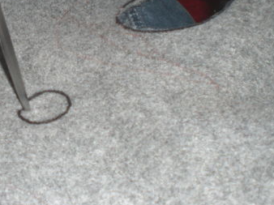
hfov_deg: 26.3
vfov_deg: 20.4
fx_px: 570
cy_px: 74
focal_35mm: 72
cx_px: 37
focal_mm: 6.3
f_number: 3.1
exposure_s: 1/60
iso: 200
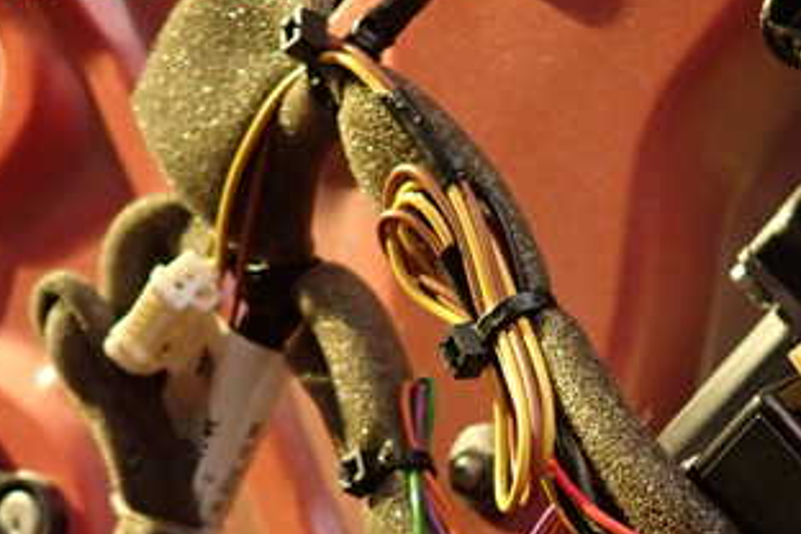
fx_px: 1112
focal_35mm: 50
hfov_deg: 38.7
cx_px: 588
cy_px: 524
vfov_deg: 25.7
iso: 800
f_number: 2
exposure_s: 1/30
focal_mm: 4.5
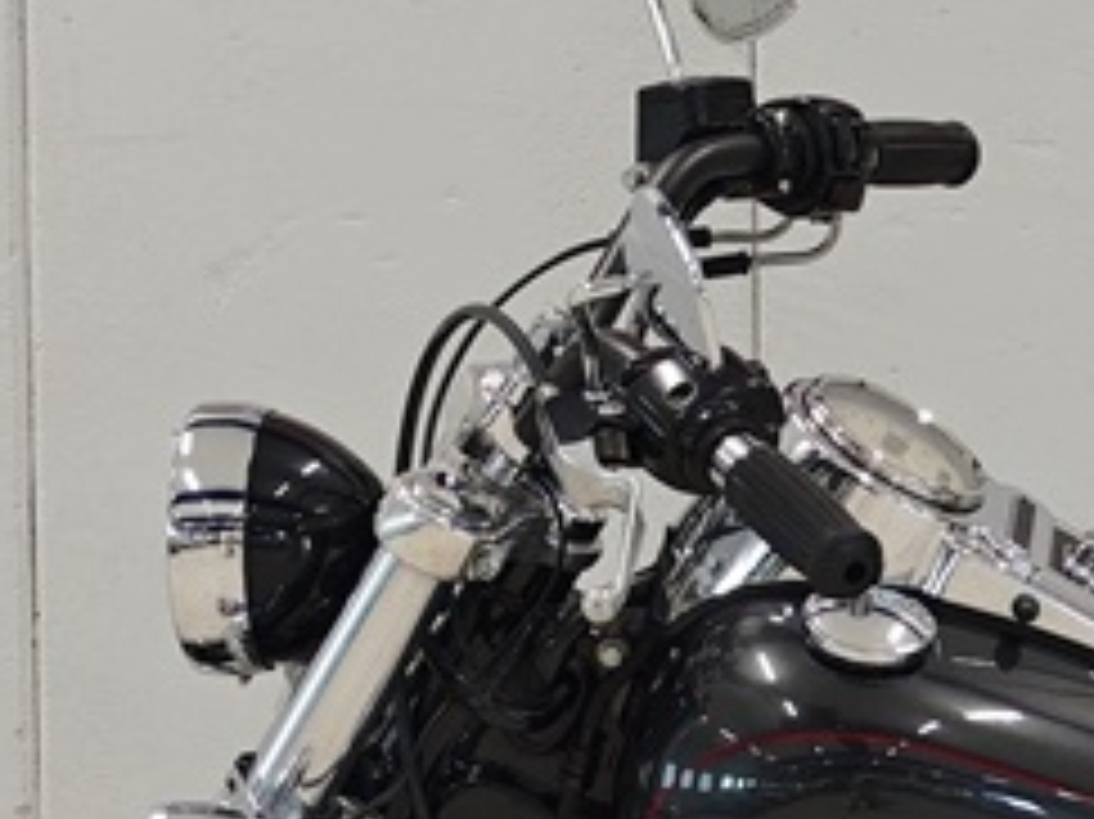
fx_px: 6128
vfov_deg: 7.6
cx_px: 1310
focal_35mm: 194
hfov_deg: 10.0
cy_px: 832
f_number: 2
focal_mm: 8.72
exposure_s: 1/100
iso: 310
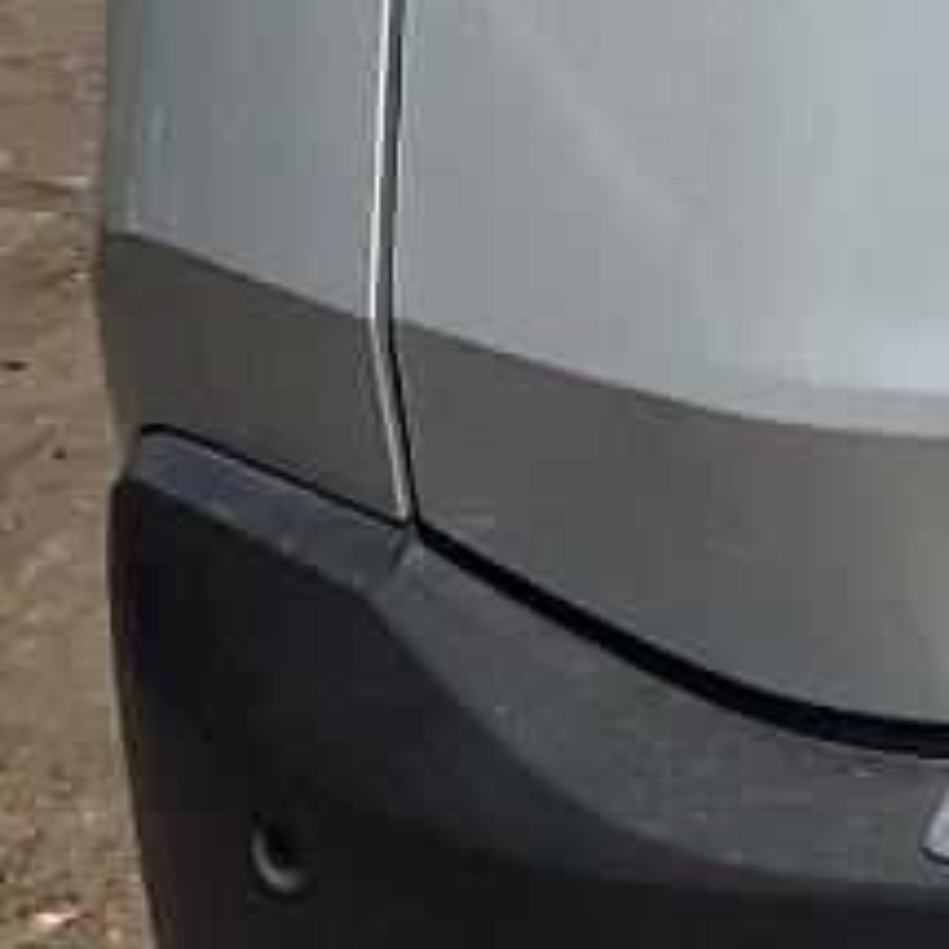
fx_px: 5304
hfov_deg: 9.2
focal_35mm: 171
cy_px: -282
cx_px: 2295
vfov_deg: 10.0
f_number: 1.5
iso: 50
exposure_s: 1/10000
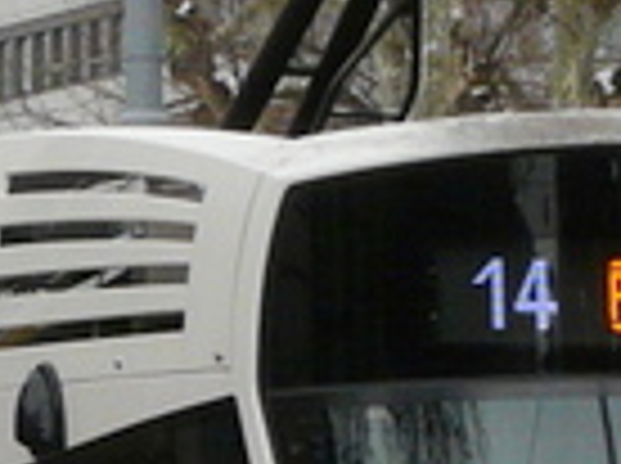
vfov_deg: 3.2
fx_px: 8327
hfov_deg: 4.3
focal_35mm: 465
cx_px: -220
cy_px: 387
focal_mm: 10.5
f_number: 5.6
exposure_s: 1/250
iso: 100
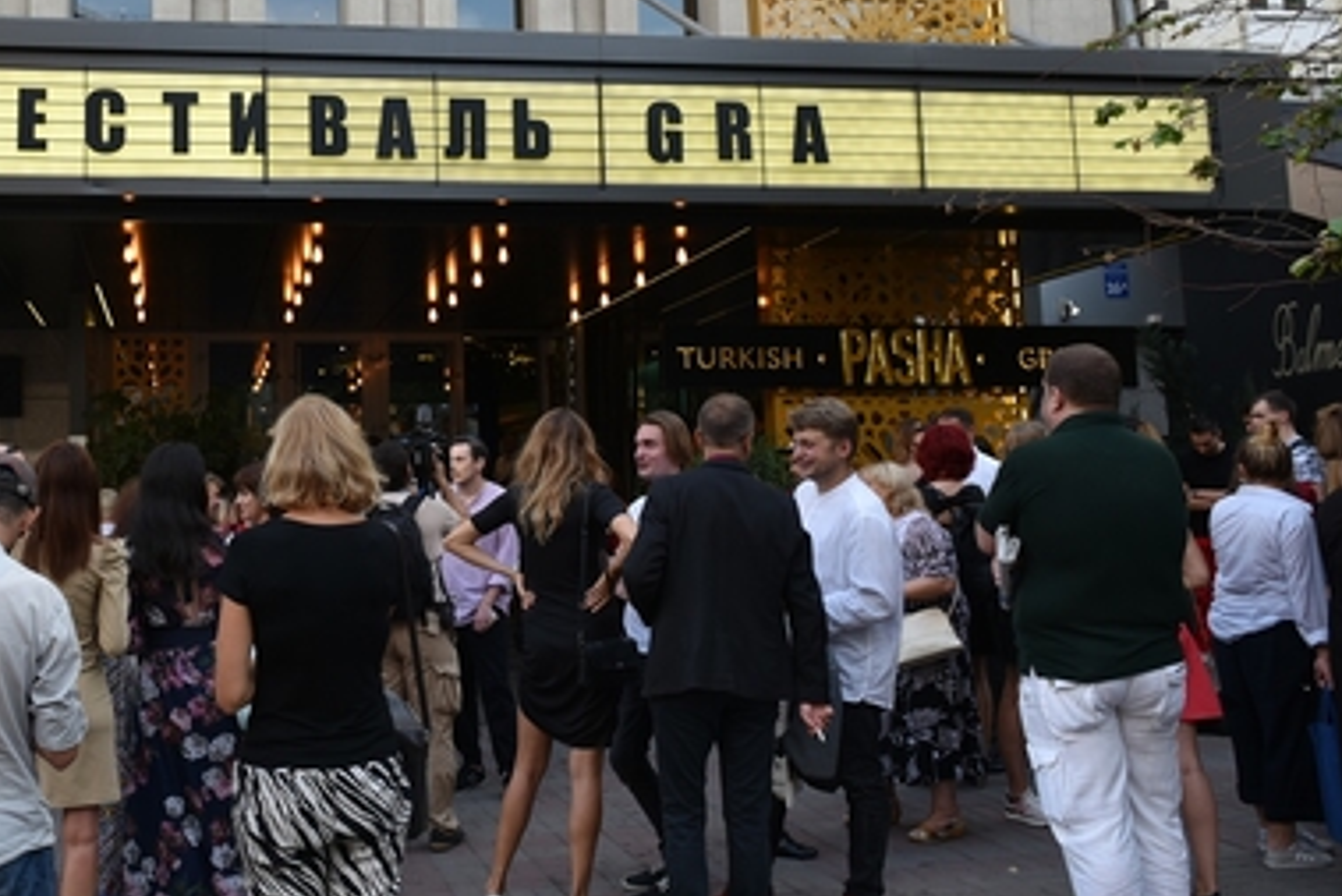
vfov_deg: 35.0
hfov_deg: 49.1
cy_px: 363
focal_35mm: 38
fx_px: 1417
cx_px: 368
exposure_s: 1/60
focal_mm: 24
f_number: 4
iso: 100
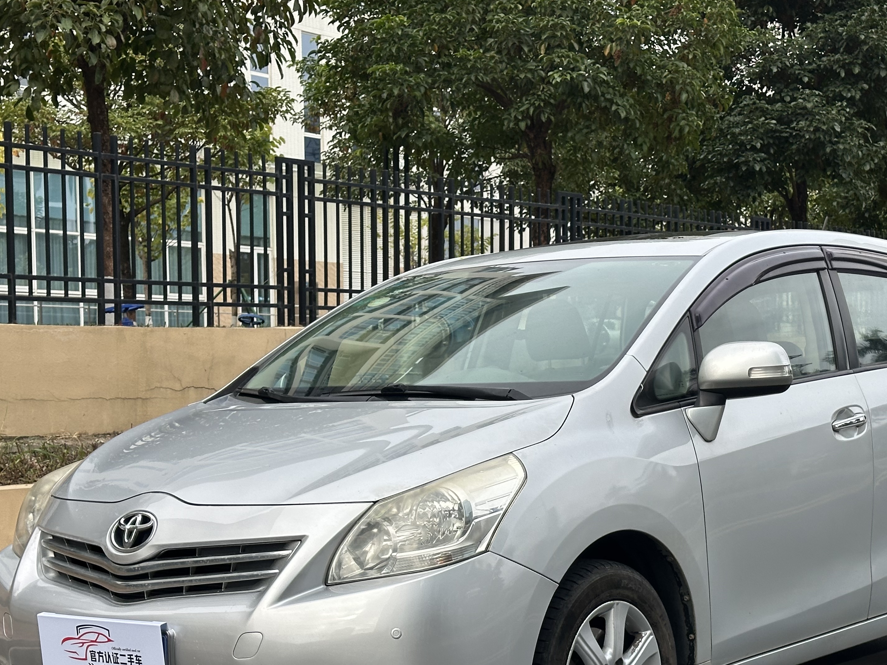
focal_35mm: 68
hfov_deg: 28.4
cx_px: 558
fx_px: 1743
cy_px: 424
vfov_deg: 21.6
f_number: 1.78
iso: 64
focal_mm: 6.86
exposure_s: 1/1376
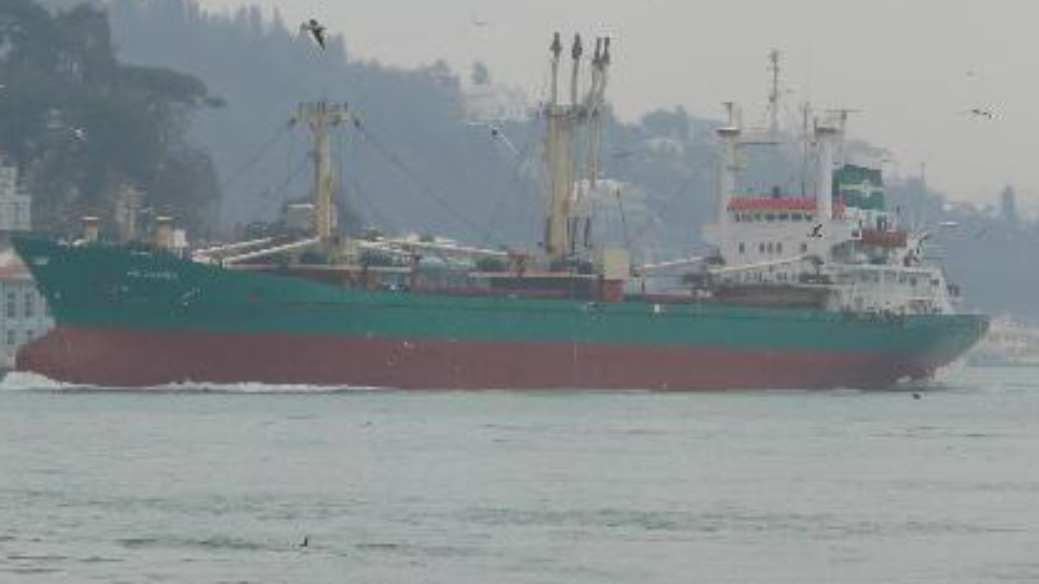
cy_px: 202
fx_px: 7879
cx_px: 487
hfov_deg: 7.5
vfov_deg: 4.2
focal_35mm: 286
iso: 100
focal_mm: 46.2
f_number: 4.5
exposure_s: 1/200
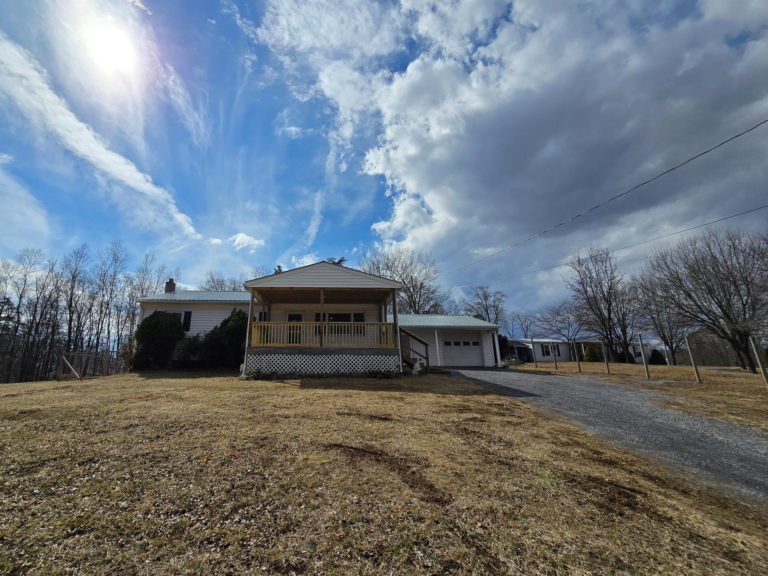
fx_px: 333
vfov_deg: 81.5
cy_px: 258
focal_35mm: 15
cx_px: 332
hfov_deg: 97.6
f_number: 2.2
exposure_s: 1/9332
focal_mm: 2.2
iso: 50
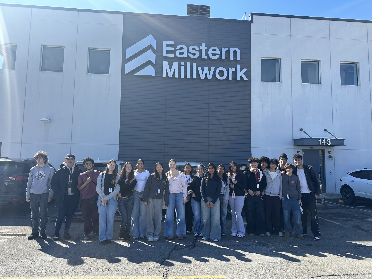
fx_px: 258
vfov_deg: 56.8
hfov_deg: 71.6
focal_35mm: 24
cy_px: 140
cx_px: 186
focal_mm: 6.86
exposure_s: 1/2591
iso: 80
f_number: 1.78
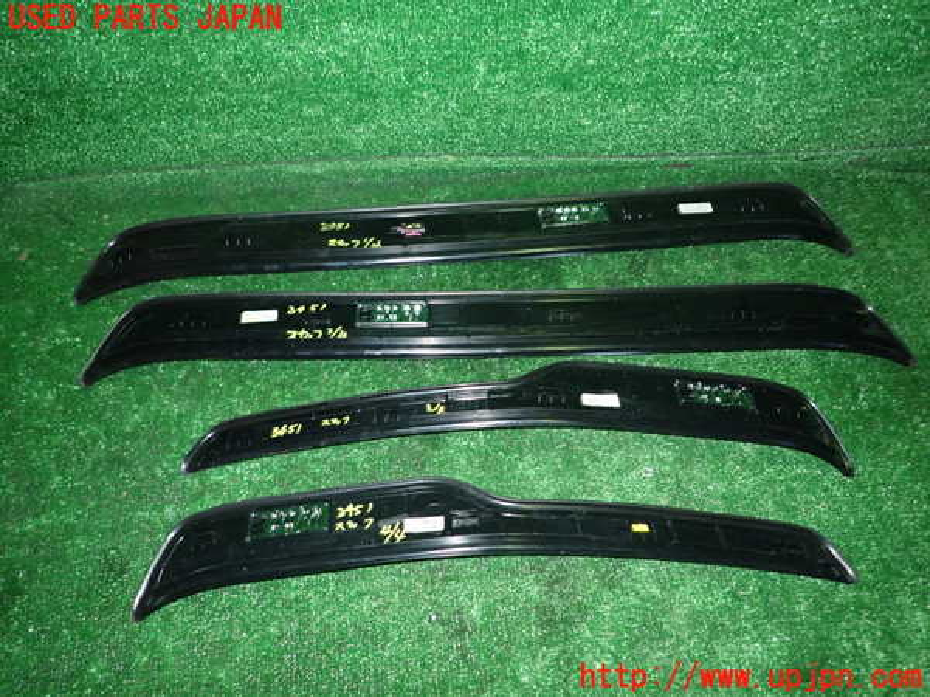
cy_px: 348
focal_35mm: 25
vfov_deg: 54.9
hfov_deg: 69.4
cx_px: 465
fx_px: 672
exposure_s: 1/30
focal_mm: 4.5
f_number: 5.6
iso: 800
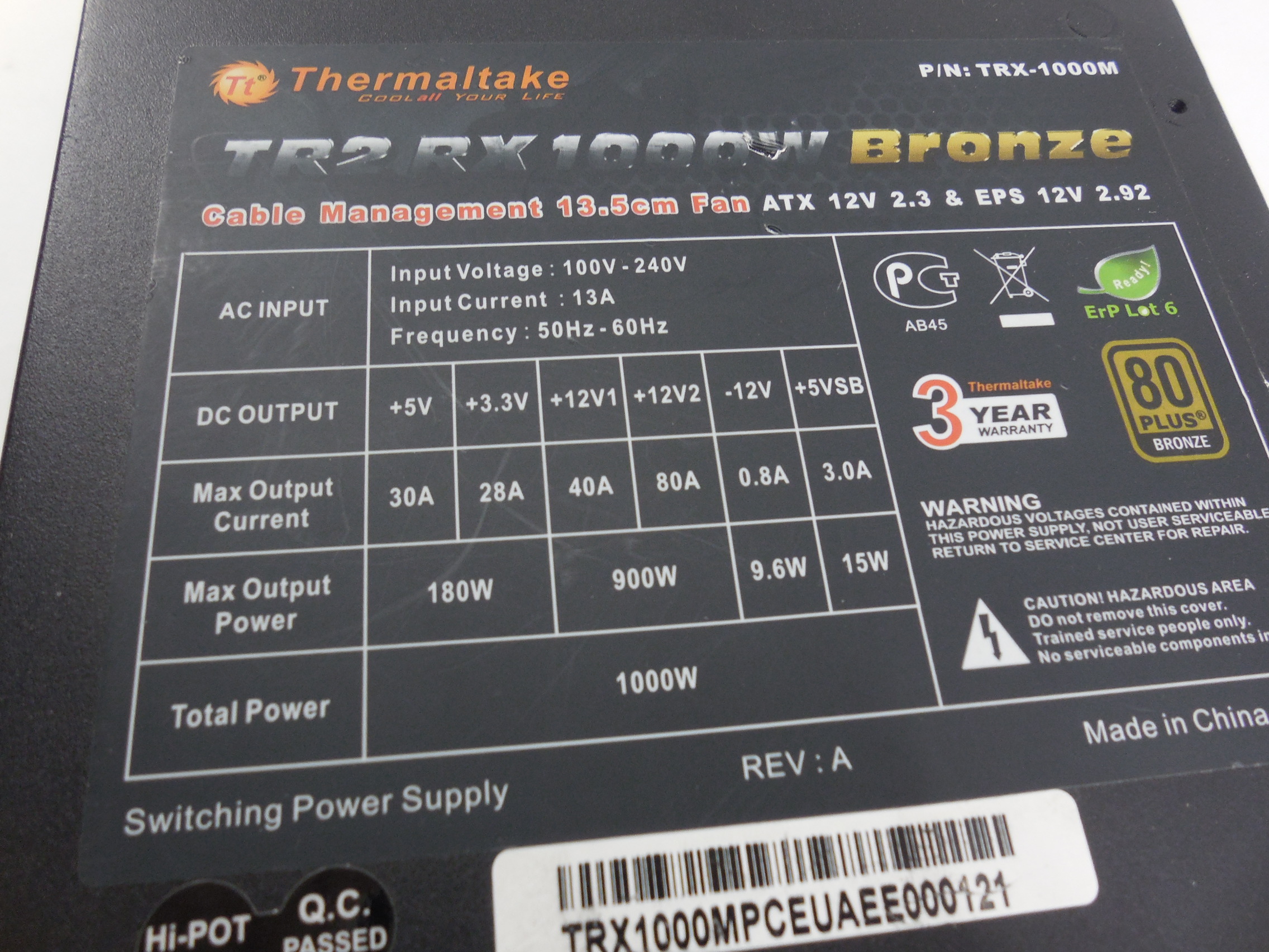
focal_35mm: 26
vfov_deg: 53.1
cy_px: 476
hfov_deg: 67.3
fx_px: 953
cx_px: 634
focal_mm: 4.6
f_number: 3.5
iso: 250
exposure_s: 1/30
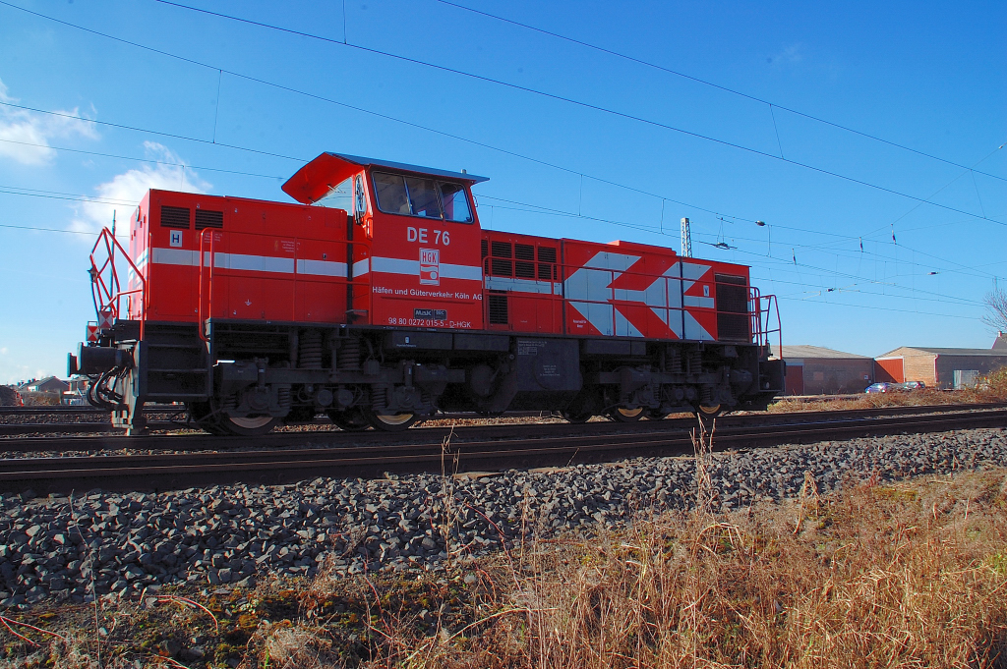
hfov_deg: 67.4
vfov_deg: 47.9
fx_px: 755
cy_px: 334
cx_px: 504
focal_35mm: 27
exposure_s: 1/80
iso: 200
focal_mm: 18
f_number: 18
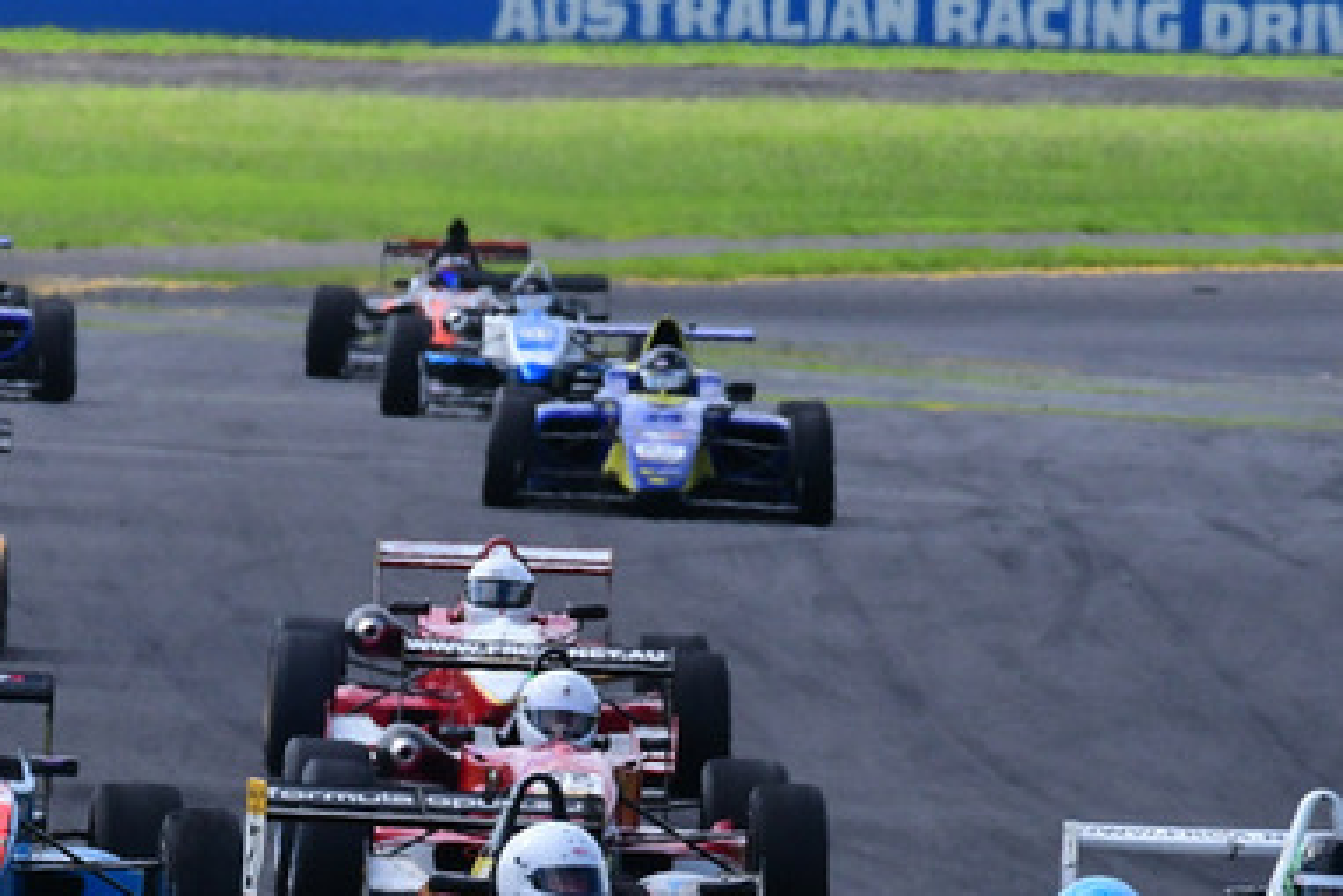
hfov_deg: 1.6
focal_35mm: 1256
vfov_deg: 1.1
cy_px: 657
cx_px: 91
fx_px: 46871
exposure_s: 1/640
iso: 800
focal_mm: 400
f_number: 13
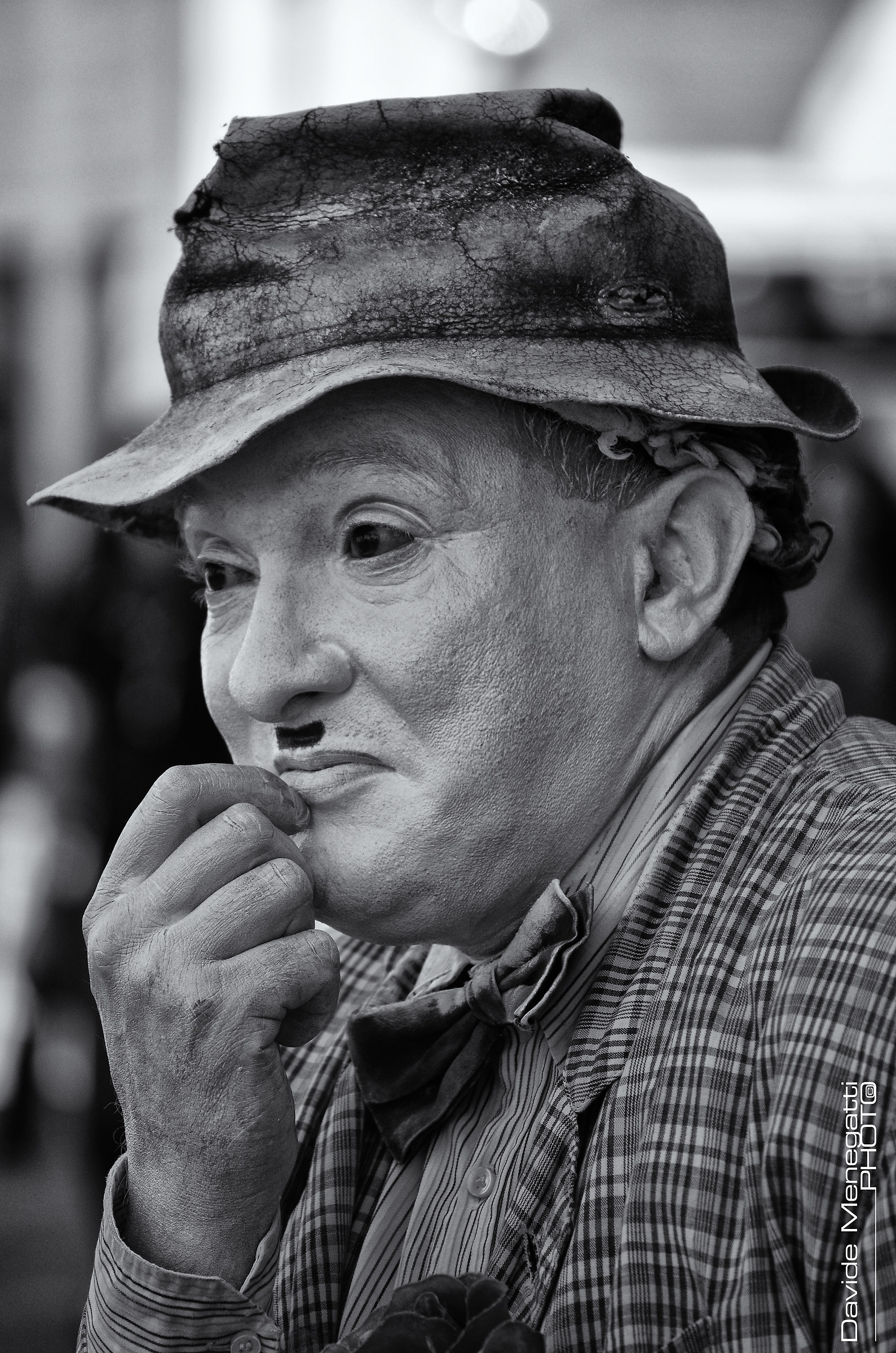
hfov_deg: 6.3
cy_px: 676
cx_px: 448
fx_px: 8158
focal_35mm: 218
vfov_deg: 9.5
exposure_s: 1/1000
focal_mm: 145
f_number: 5
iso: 400
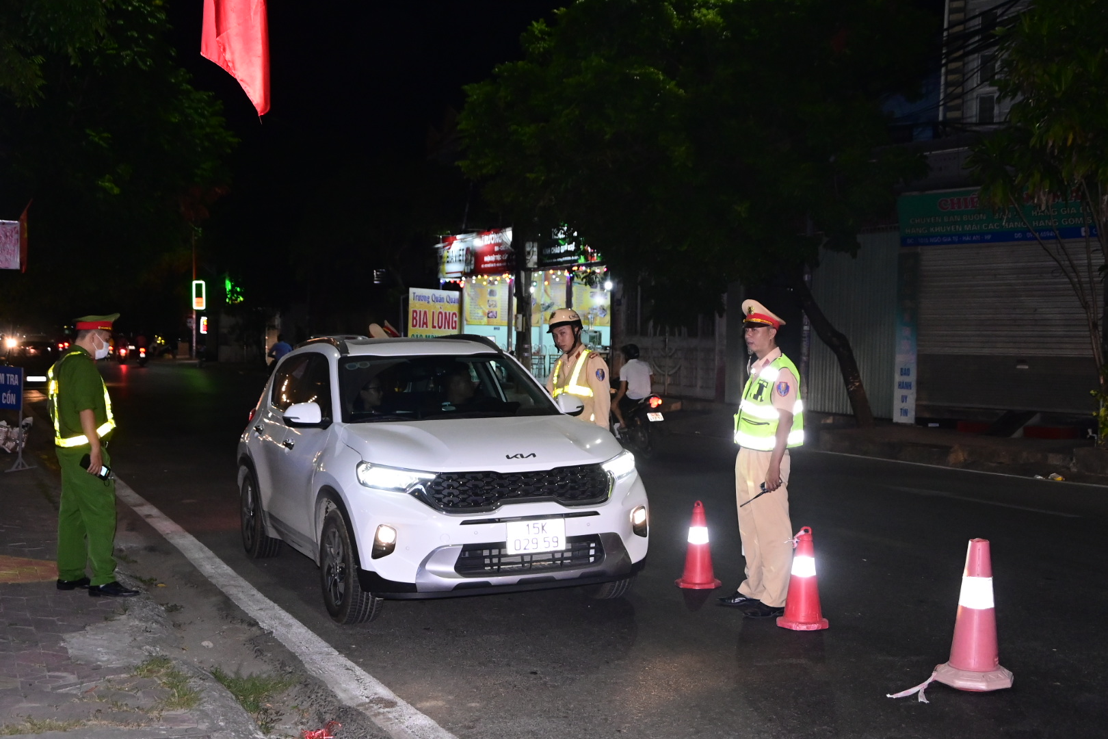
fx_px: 1293
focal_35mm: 42
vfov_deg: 31.9
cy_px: 370
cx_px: 554
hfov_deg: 46.4
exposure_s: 1/200
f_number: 4
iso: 3200
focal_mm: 28
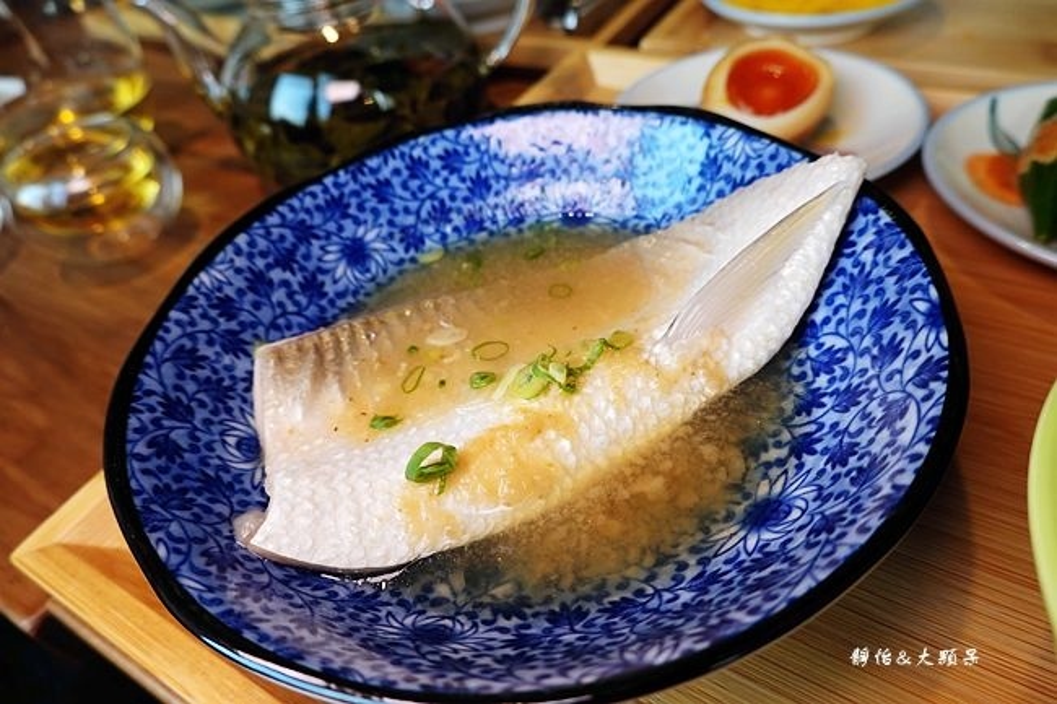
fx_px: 704
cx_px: 528
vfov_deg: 53.1
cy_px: 352
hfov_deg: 73.8
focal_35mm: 24
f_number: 2.8
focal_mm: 9
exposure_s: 1/200
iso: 125
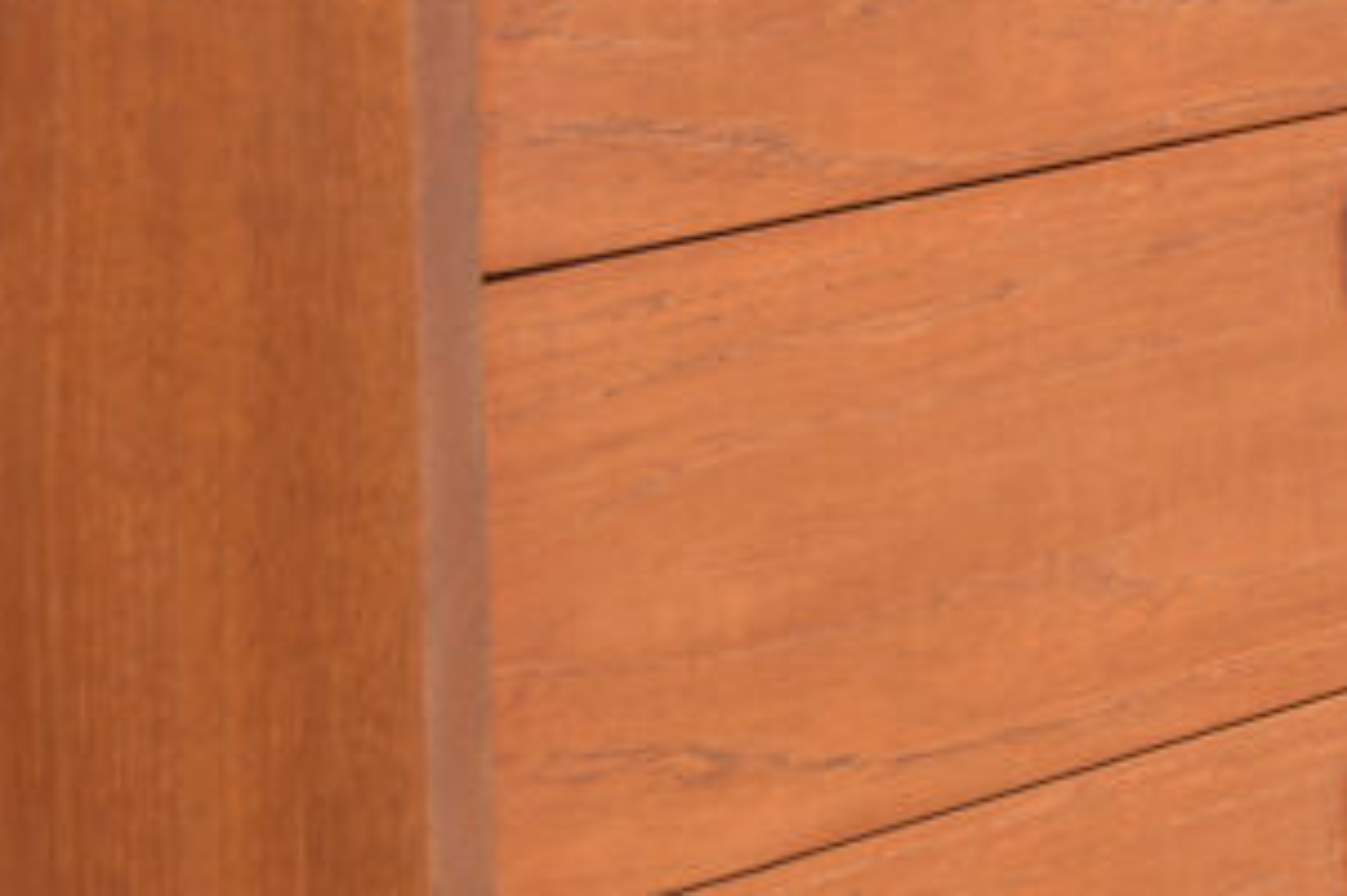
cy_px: -192
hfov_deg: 11.8
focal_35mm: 170
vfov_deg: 8.0
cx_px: 1619
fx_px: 6357
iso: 160
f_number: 5.6
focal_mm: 38
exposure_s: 1/125
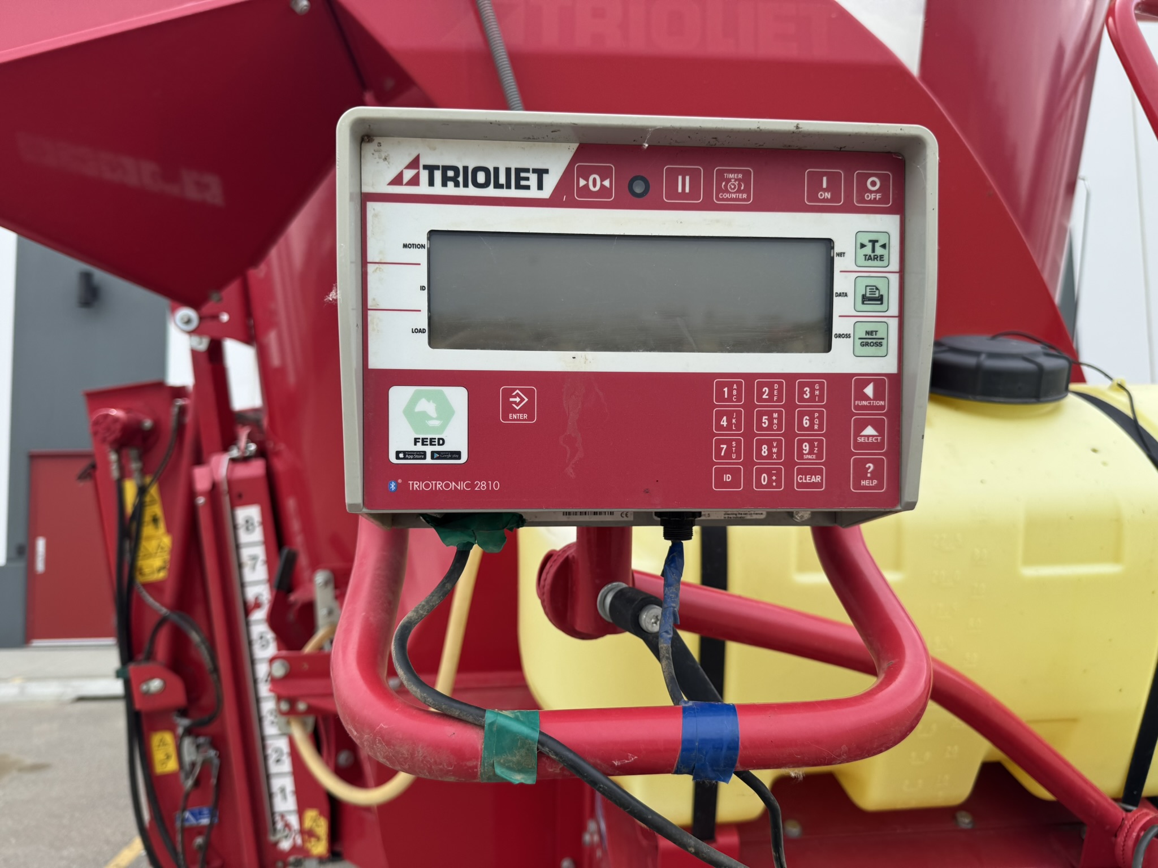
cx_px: 579
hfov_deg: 71.6
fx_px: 803
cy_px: 434
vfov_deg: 56.8
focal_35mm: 24
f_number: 1.78
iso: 80
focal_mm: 6.76
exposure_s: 1/1818
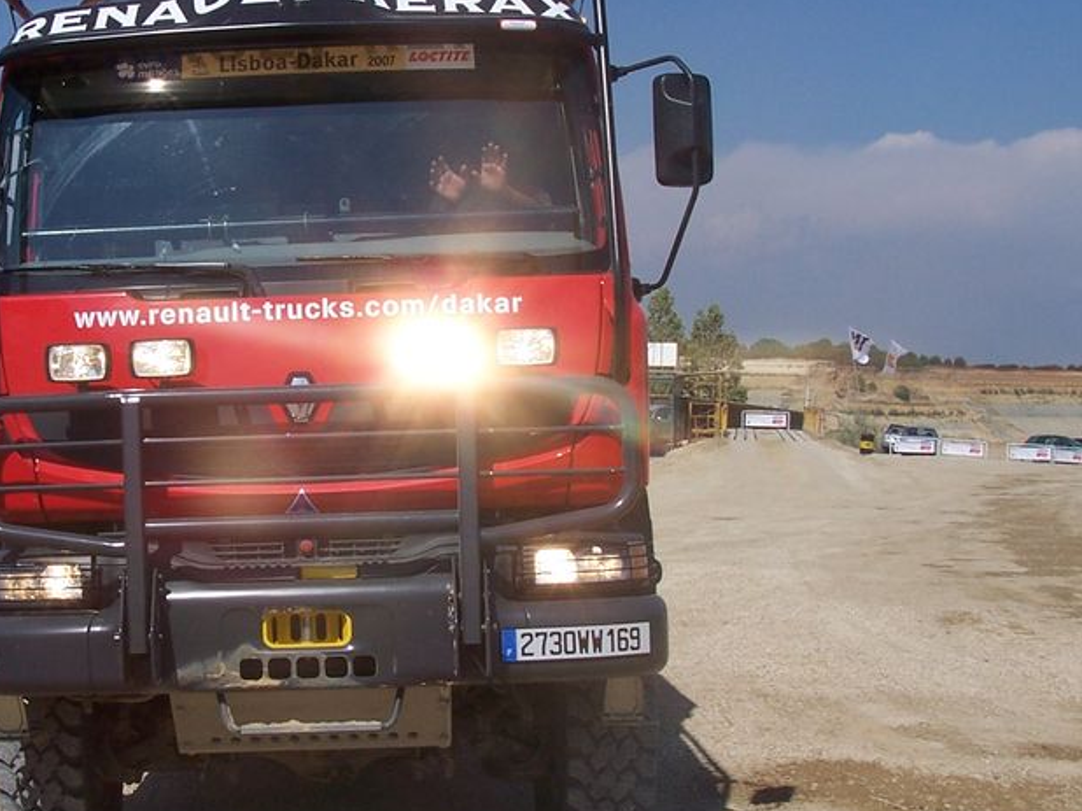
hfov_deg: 32.8
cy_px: 410
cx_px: 327
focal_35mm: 58
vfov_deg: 25.2
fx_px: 1812
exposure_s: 1/750
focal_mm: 6
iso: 80
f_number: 5.6
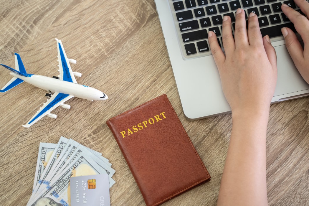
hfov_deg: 35.6
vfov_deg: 24.2
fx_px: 481
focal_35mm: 56
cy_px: 101
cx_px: 148
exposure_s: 1/160
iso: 800
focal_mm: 51
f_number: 3.2
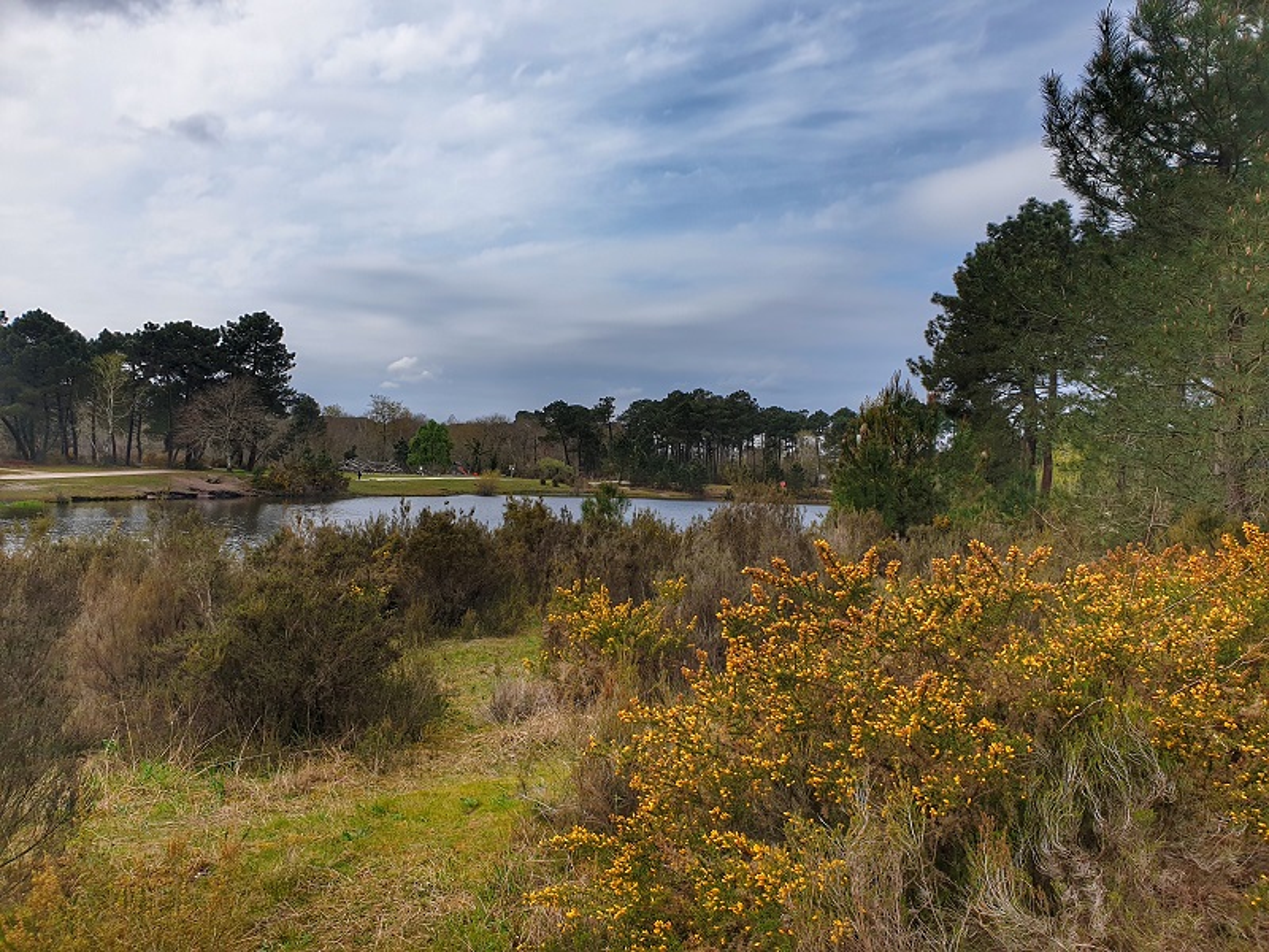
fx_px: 953
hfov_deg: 67.3
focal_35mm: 26
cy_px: 476
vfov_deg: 53.1
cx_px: 634
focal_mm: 4.3
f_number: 2.4
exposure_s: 1/1468
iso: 50
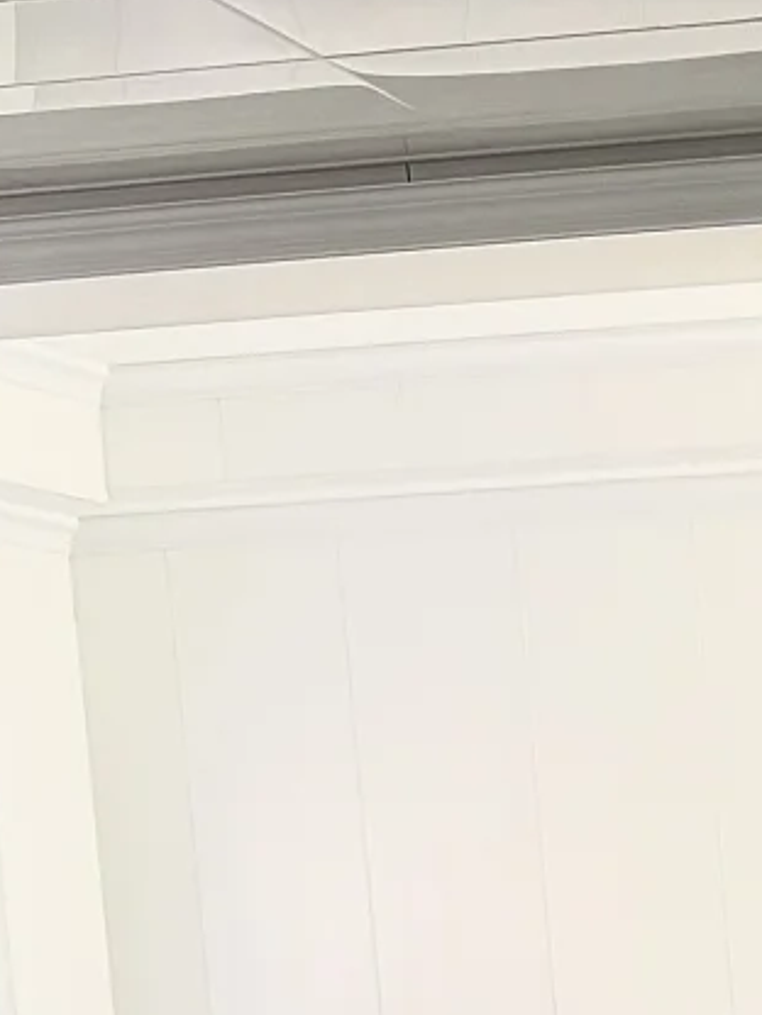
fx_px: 2436
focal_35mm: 83
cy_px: 920
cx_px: 1272
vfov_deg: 22.9
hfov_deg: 15.7
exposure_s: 1/84
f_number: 1.78
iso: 200
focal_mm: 6.76
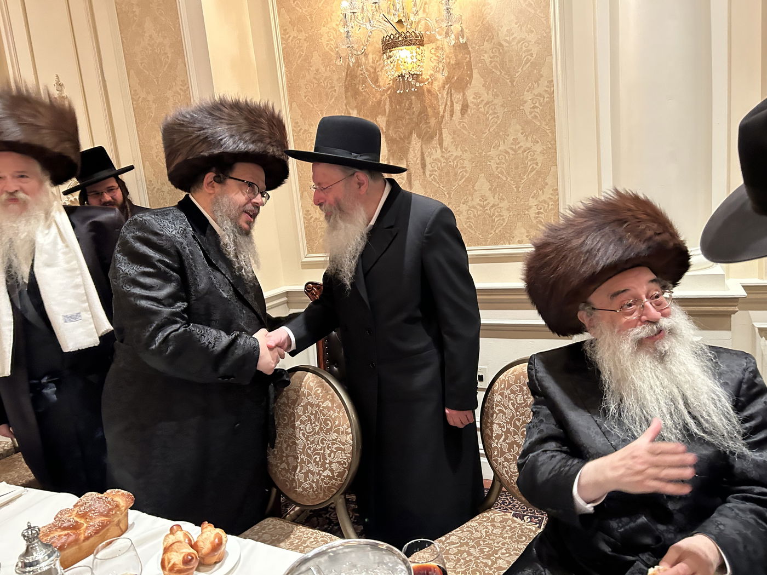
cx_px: 384
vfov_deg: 53.1
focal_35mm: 26
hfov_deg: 67.3
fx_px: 576
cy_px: 288
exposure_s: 1/40
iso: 640
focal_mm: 5.7
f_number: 1.5
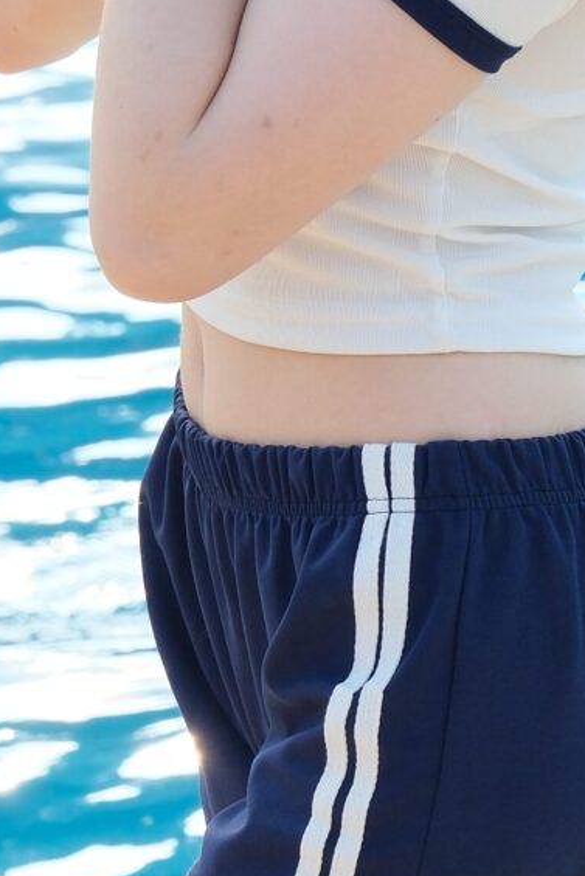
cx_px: 598
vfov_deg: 5.5
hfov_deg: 3.7
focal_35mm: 376
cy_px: 71
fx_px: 9159
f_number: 5
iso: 400
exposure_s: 1/400
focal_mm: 55.1
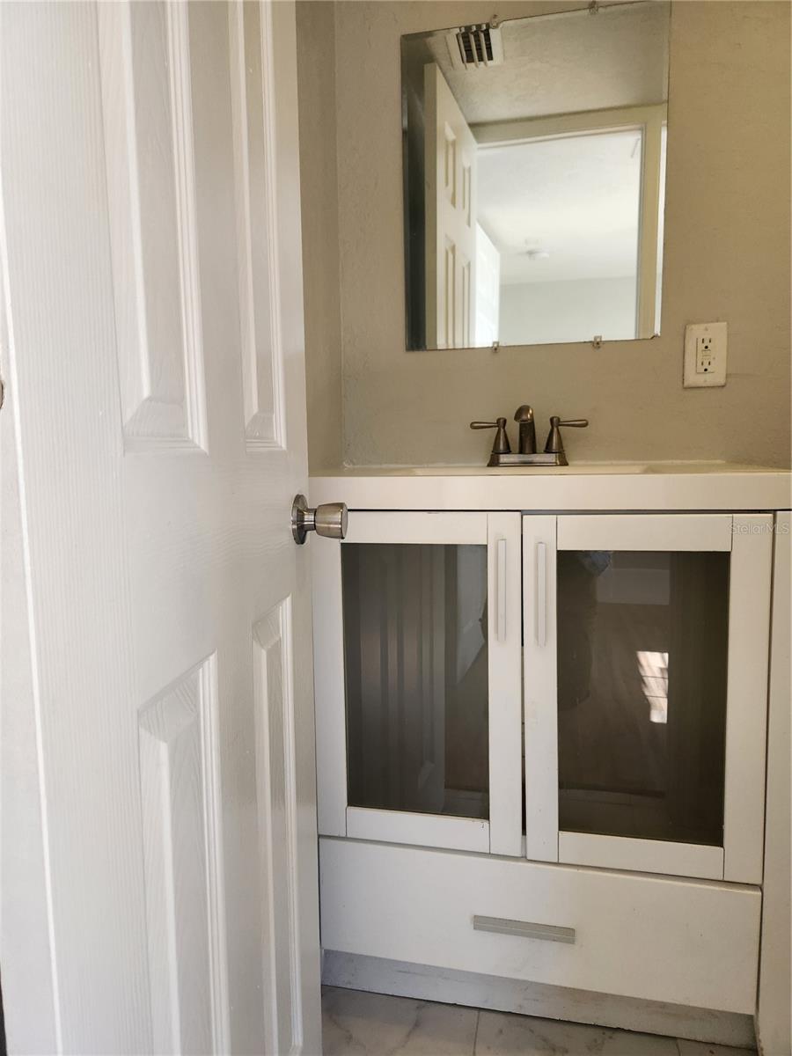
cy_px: 528
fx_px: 702
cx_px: 396
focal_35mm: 23
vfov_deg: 73.9
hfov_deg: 58.9
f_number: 1.8
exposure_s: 1/180
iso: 200
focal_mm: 5.4
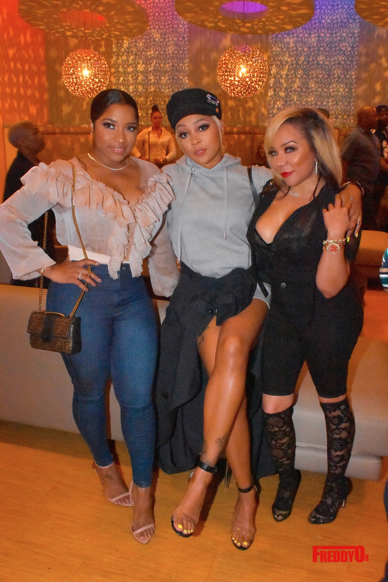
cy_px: 291
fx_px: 558
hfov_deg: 38.4
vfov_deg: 55.1
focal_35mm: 34
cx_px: 194
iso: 25600
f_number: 16
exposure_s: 1/60
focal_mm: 23
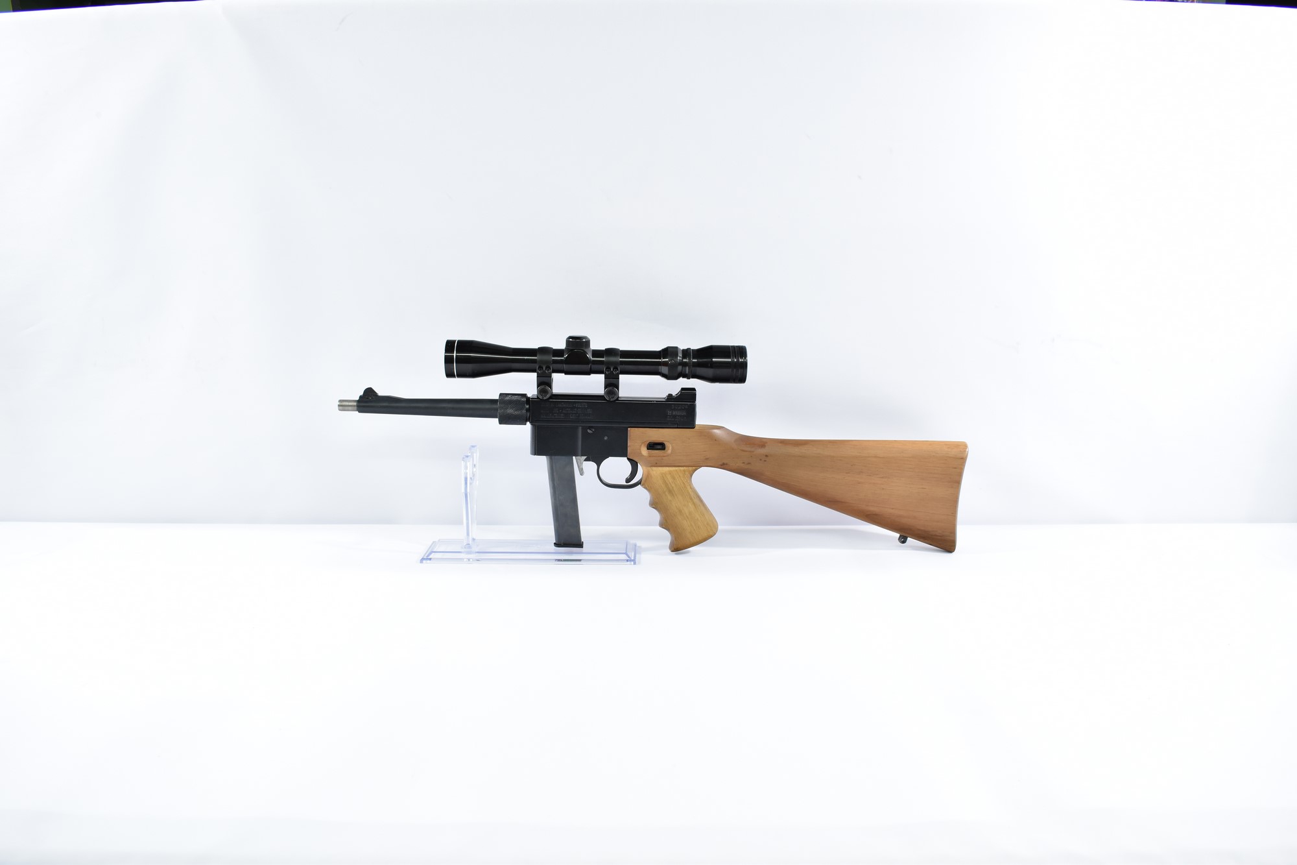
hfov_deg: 61.9
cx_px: 648
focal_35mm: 30
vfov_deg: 43.6
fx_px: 1081
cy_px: 432
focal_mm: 20
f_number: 5
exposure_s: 1/15
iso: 640
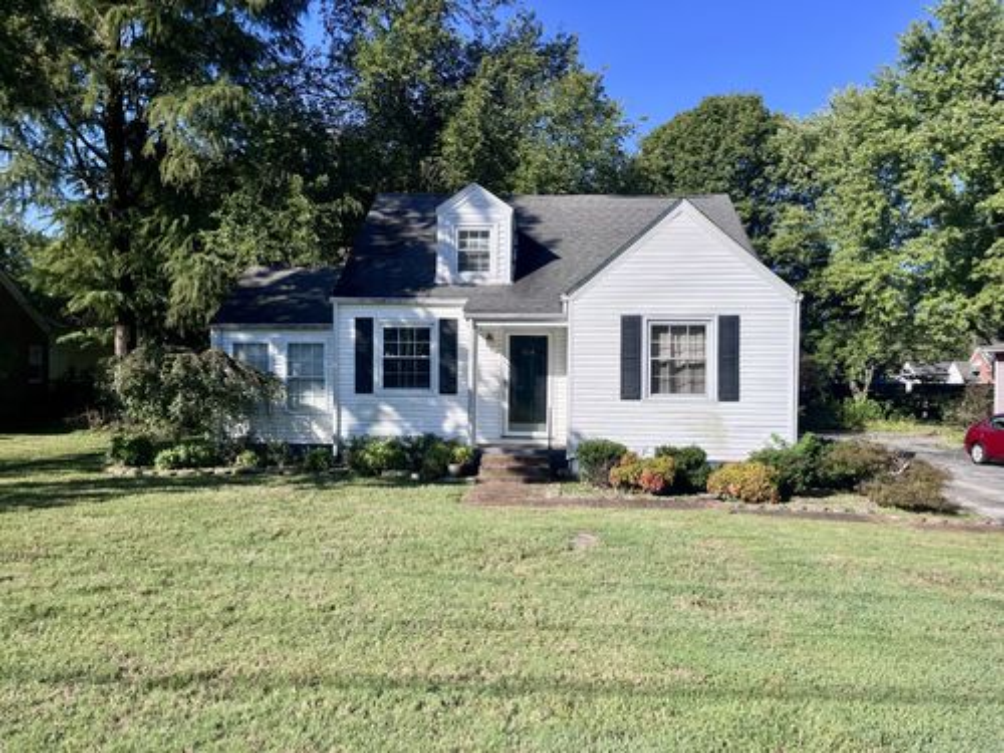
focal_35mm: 26
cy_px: 376
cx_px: 502
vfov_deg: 53.1
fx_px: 754
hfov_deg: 67.3
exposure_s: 1/7353
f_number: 1.6
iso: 50
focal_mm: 5.1
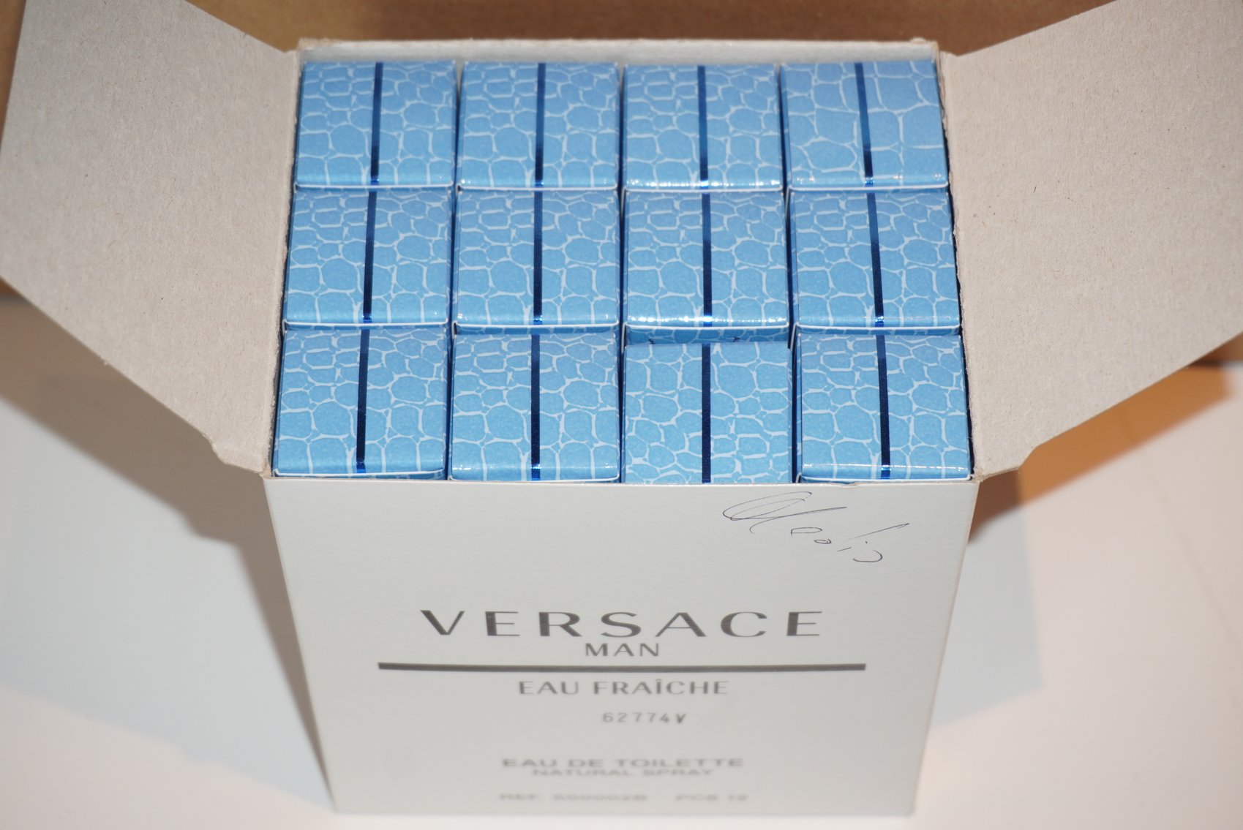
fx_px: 2436
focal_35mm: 70
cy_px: 415
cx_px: 622
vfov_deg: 19.3
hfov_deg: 28.6
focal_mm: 47
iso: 400
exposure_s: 1/80
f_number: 5.6
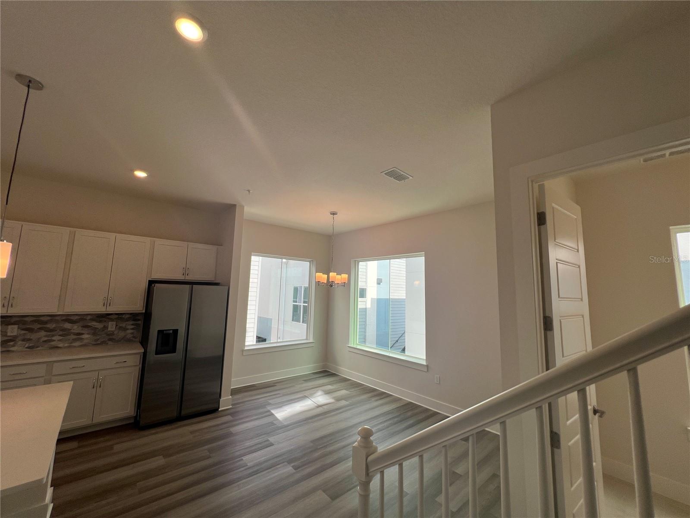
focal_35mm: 13
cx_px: 345
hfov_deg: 106.2
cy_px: 259
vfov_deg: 89.9
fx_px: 259
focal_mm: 1.57
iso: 32
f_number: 1.8
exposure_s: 1/314
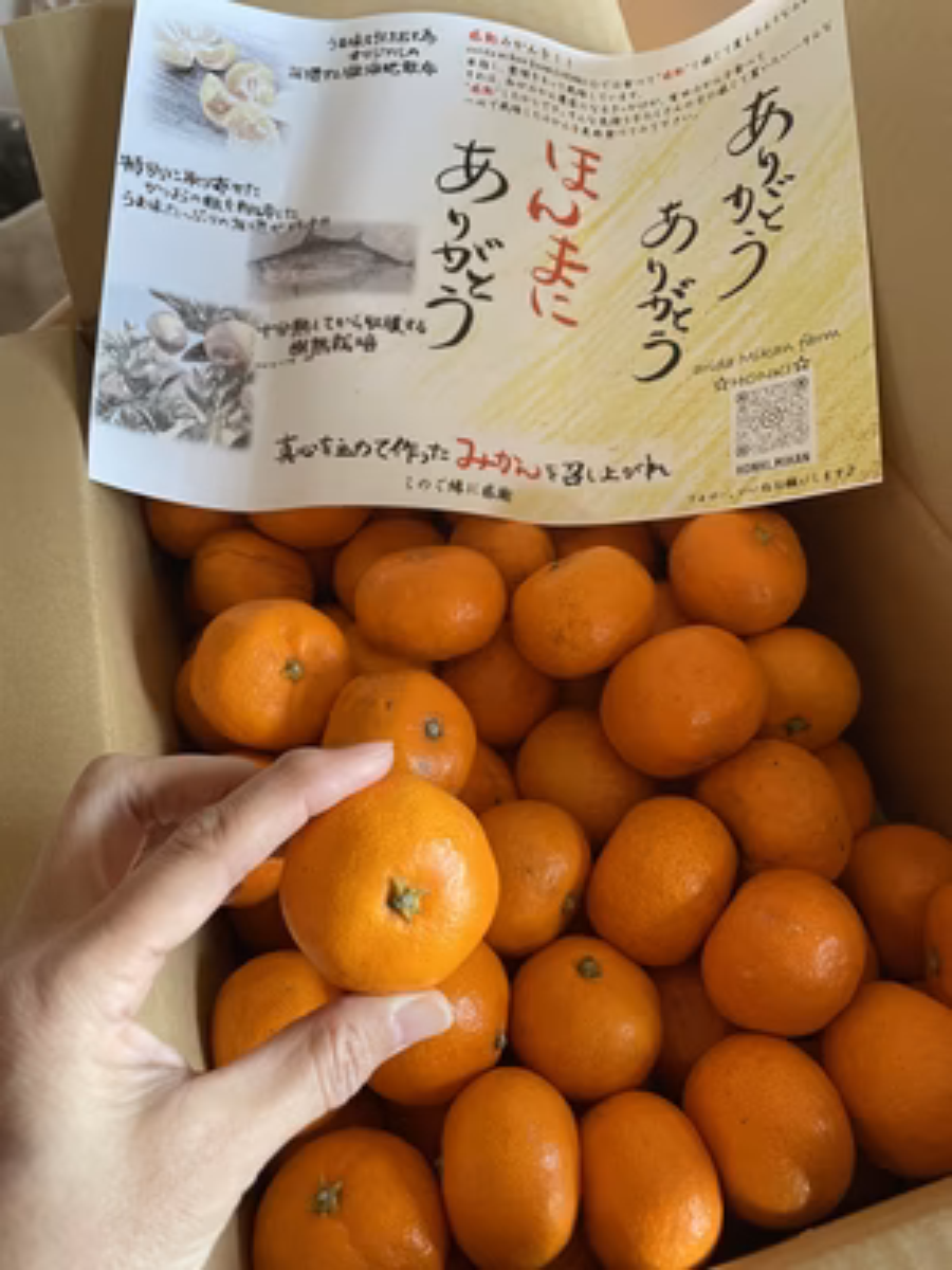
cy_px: 635
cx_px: 476
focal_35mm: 26
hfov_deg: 53.1
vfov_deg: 67.3
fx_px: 953
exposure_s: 1/60
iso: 250
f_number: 1.6
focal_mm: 4.2
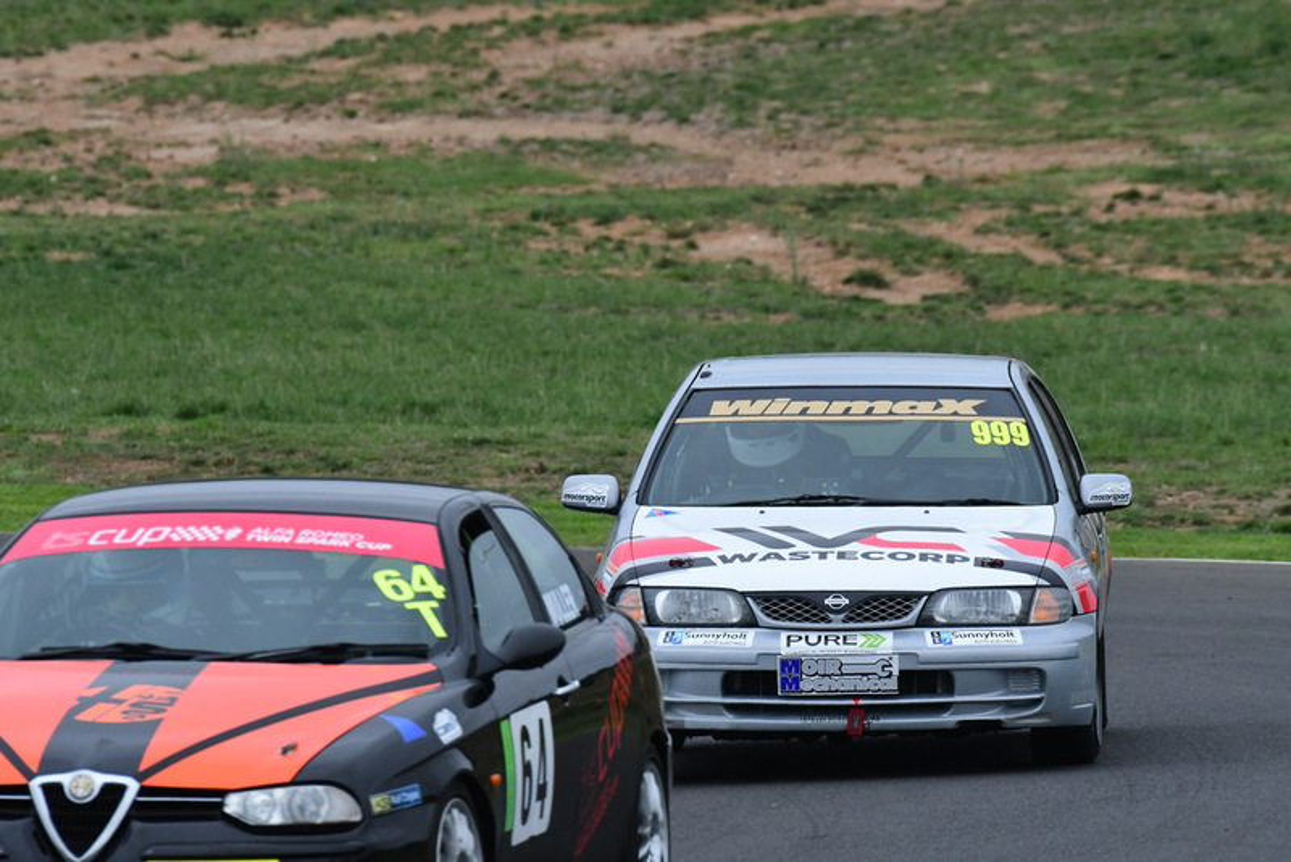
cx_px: 646
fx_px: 22599
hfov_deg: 3.3
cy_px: 431
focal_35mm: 630
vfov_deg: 2.2
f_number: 10
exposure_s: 1/640
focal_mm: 420
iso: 2000
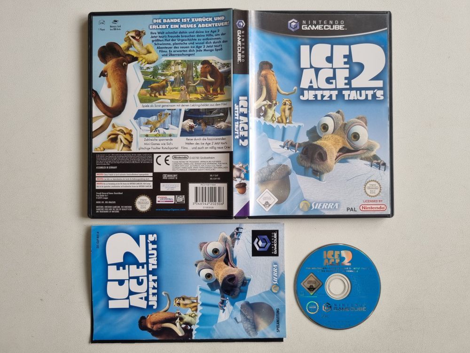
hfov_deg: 67.3
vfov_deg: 53.1
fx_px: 353
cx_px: 235
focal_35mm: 26
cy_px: 176
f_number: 1.8
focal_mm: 5.4
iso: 50
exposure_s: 1/105
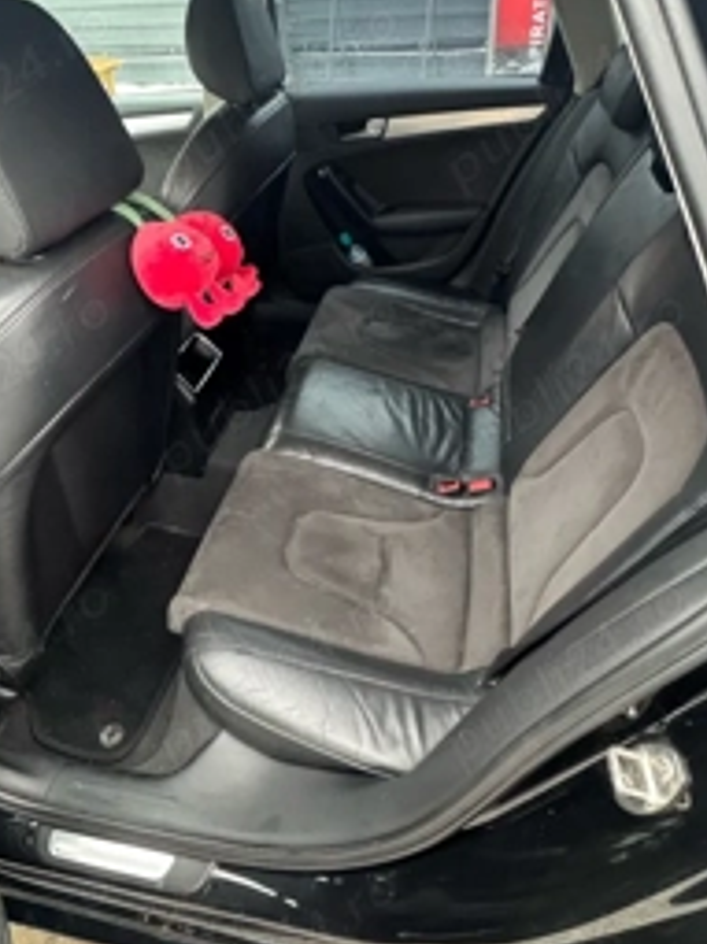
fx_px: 600
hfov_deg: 61.0
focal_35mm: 22
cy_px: 429
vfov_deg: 76.2
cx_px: 352
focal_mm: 2.22
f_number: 2.2
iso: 500
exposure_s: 1/60
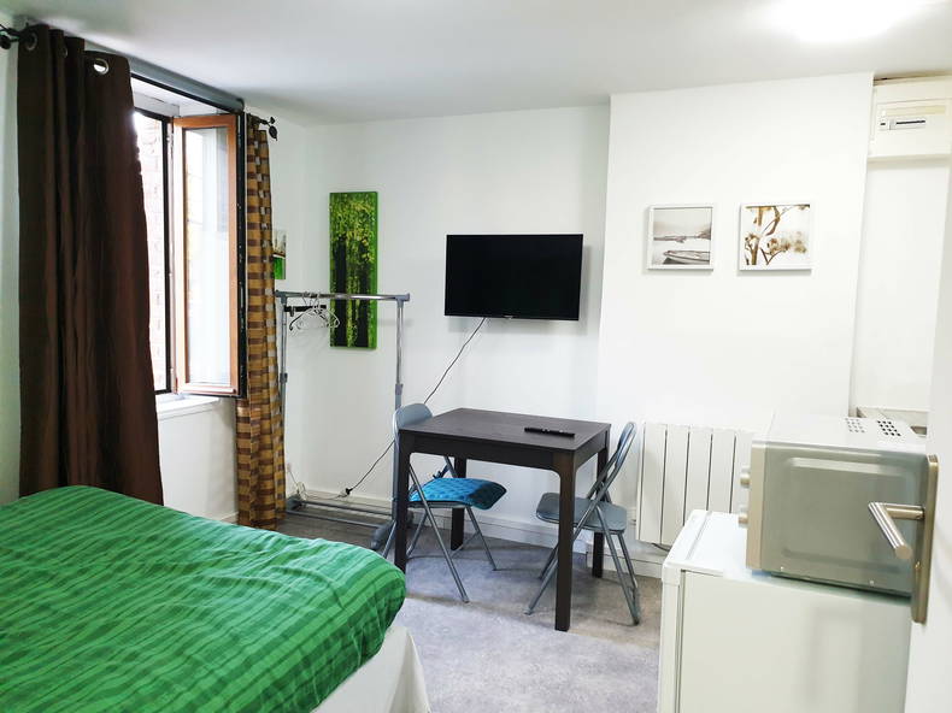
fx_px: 715
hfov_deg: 67.3
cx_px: 476
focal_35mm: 26
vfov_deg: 53.0
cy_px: 356
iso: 400
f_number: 2.4
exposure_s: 1/50
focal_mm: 4.3
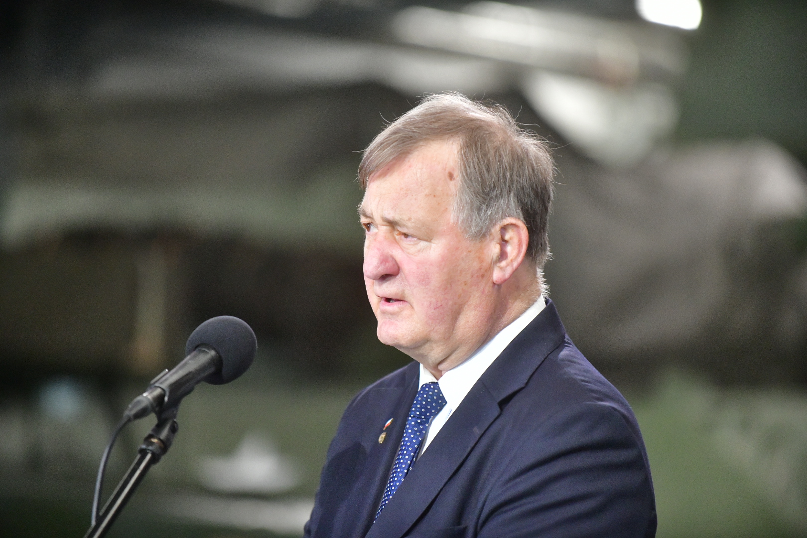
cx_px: 404
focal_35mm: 200
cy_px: 269
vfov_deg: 6.9
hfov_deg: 10.3
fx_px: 4483
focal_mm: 200
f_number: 2.8
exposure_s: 1/400
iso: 4500
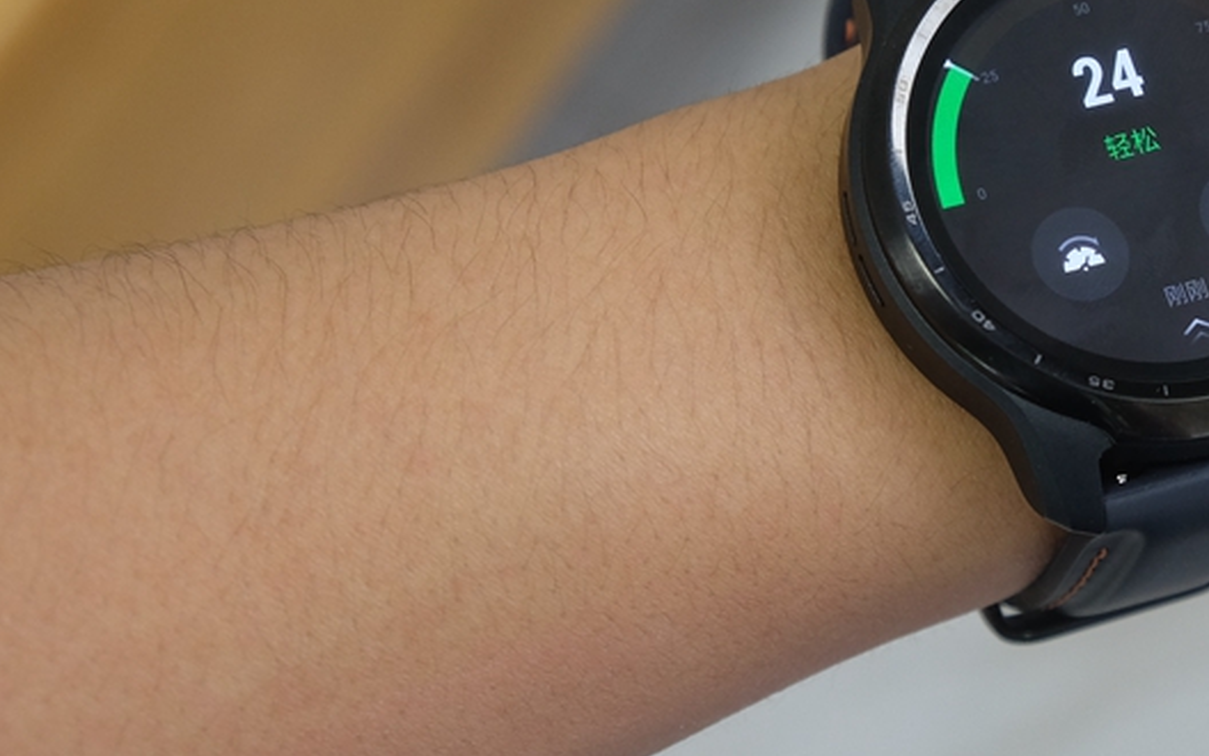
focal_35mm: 89
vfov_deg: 14.7
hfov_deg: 22.6
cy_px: 269
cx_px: 1122
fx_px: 2932
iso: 800
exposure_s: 1/58
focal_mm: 30.2
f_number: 5.6
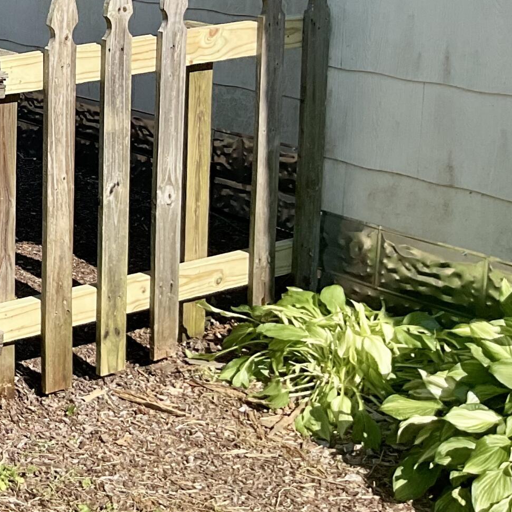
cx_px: -246
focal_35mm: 79
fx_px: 1322
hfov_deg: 19.3
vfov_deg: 21.3
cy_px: 16
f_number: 1.8
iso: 16
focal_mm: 3
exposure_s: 1/1311
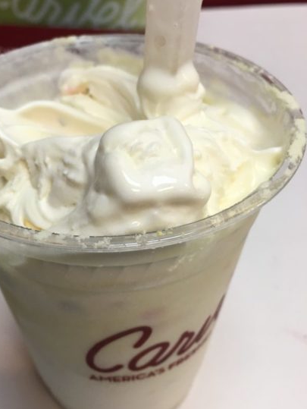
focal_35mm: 38
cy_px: 195
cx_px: 108
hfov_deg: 37.4
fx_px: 449
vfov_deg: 48.9
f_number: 2.2
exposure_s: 1/30
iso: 40
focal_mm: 4.15
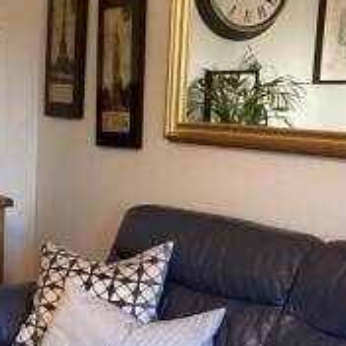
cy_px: 284
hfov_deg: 17.7
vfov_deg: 18.9
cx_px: -127
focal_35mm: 91
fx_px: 1029
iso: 250
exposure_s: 1/50
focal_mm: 3.3
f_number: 2.4
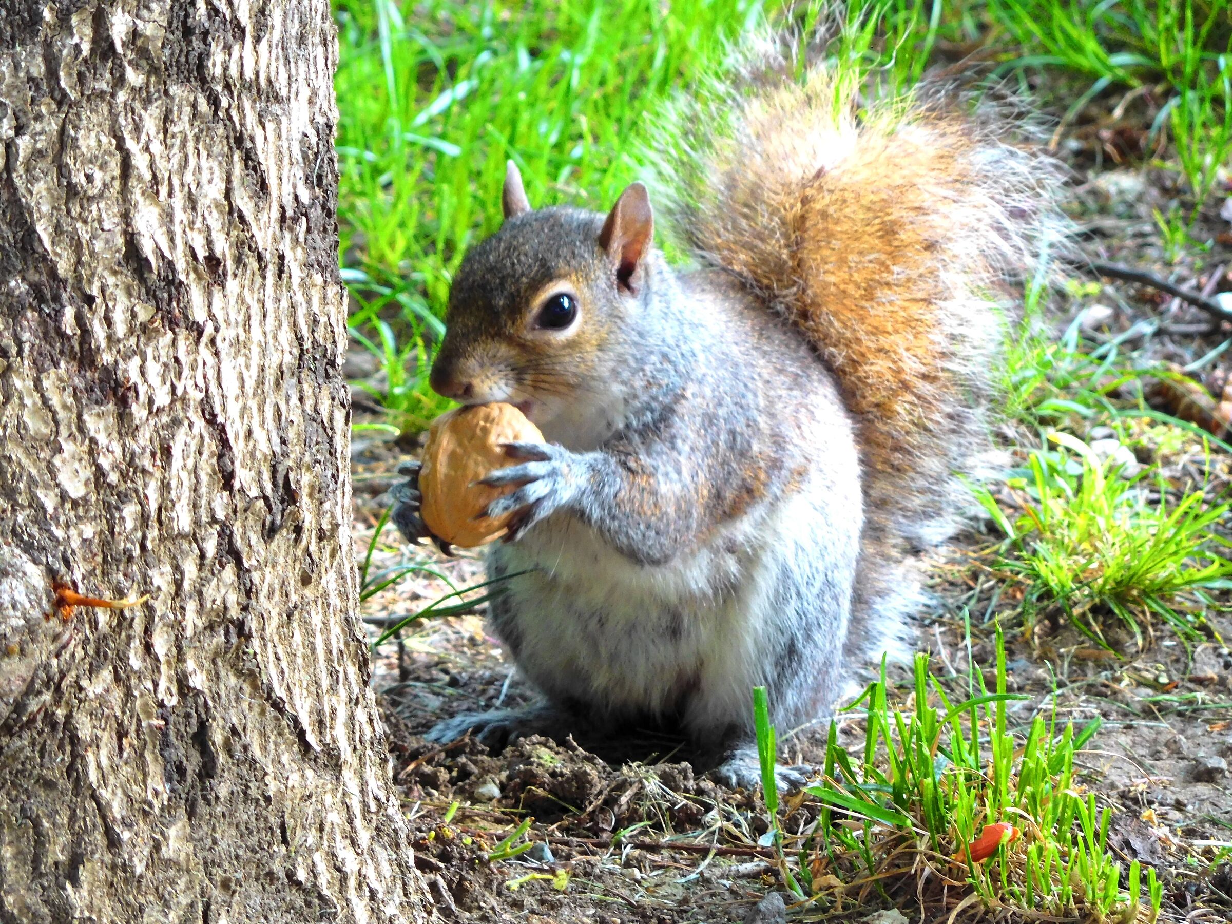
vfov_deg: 5.9
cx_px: 616
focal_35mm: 250
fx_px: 8898
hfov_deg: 7.9
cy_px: 462
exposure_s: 1/40
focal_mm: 44.6
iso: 125
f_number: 5.7
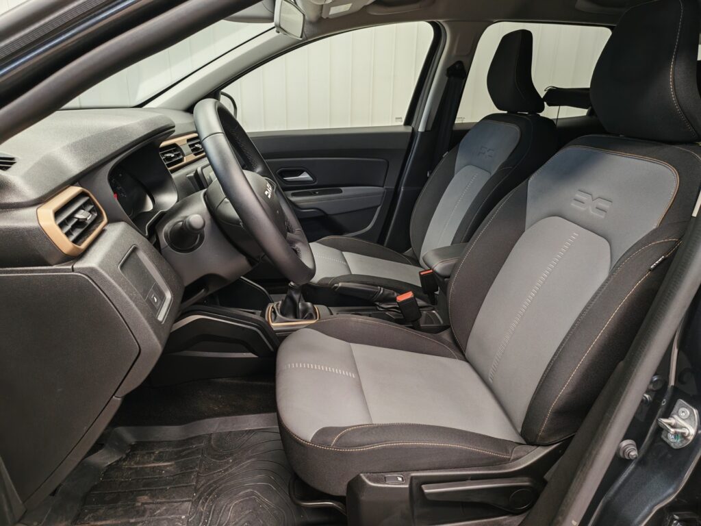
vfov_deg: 58.9
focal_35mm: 23
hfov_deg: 73.9
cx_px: 350
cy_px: 263
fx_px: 466
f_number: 1.6
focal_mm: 5.4
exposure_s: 1/50
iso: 250
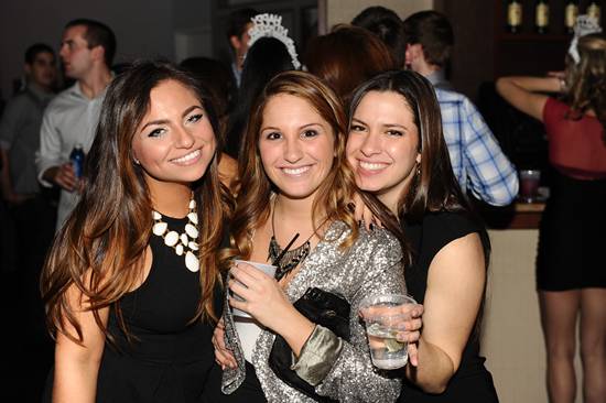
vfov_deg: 23.4
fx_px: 976
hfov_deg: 34.5
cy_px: 202
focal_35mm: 58
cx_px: 303
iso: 800
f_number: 4.8
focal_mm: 58
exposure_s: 1/250
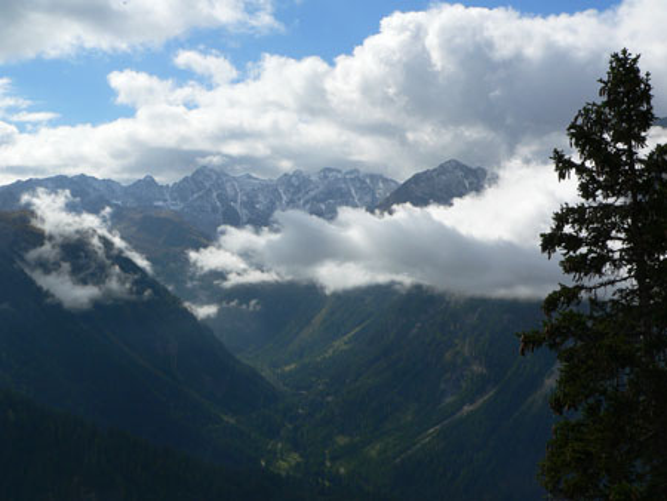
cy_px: 250
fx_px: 1080
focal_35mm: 56
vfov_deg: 26.1
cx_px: 334
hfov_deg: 34.3
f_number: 5.6
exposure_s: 1/800
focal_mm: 9.3
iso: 80
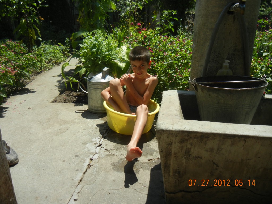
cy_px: 102
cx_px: 136
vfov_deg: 46.8
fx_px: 236
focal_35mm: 30
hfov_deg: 60.0
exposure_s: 1/350
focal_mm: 5.4
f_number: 7
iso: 160
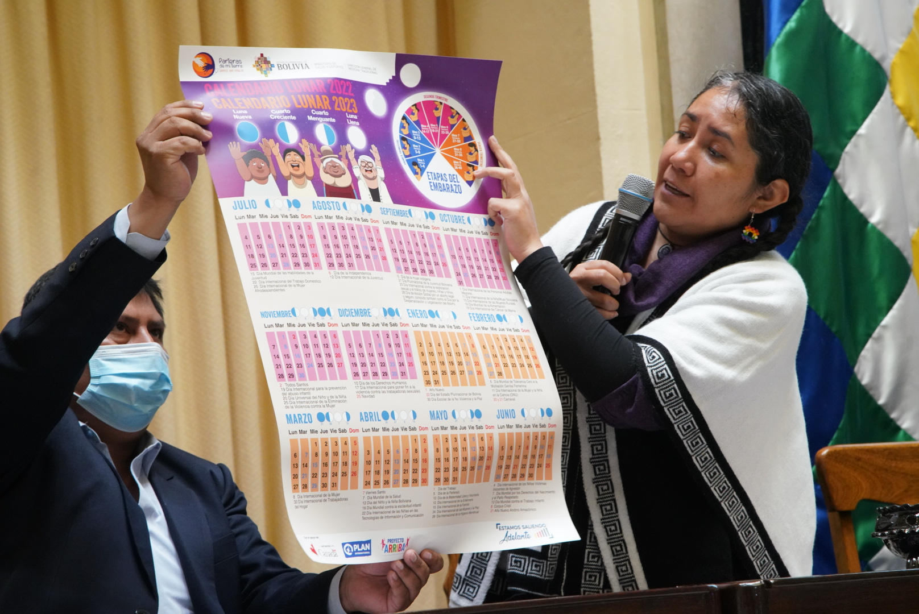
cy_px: 307
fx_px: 2682
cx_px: 460
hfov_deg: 19.4
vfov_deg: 13.1
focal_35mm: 105
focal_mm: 105
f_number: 10
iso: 6400
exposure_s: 1/25
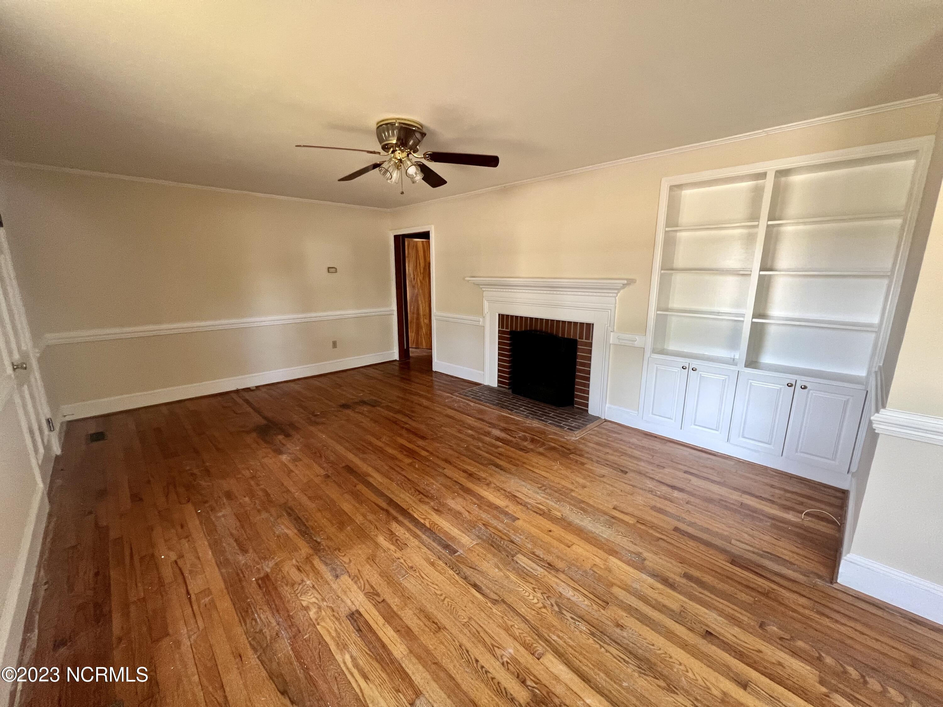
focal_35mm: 13
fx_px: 354
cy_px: 354
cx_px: 472
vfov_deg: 89.9
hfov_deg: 106.2
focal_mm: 1.57
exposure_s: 1/78
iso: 250
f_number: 1.8
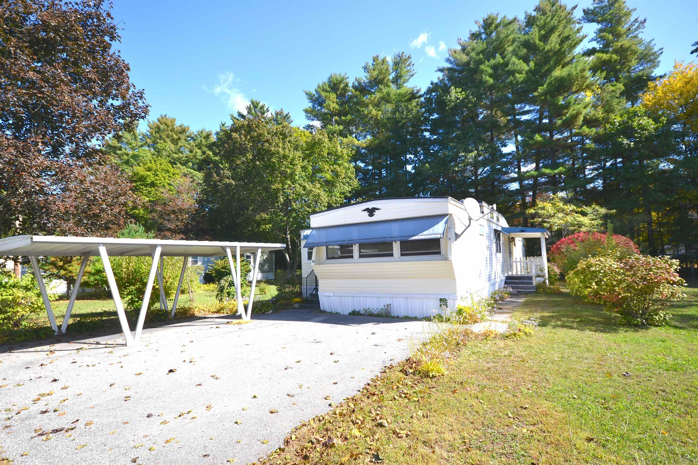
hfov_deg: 90.0
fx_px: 349
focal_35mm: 18
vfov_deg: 67.4
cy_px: 232
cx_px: 349
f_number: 7.1
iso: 100
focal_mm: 12
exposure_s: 1/200
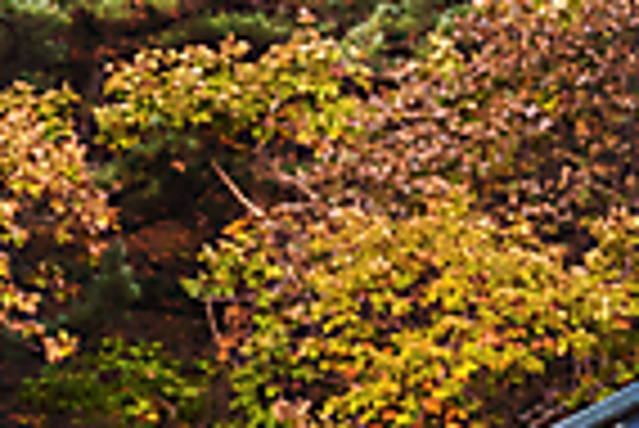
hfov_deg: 4.0
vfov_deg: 2.7
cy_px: 689
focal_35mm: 514
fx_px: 9133
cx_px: -644
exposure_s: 1/160
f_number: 5
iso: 400
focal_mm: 122
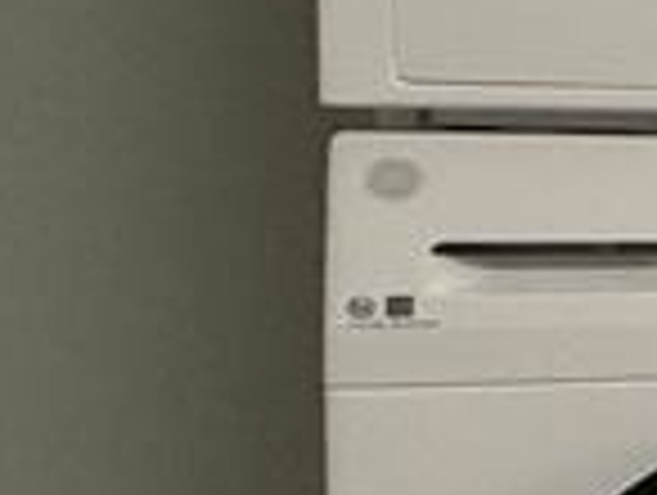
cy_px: 225
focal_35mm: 98
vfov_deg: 15.1
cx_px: 2138
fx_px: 1863
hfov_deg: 10.5
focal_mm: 2.22
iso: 250
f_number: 2.2
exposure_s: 1/60
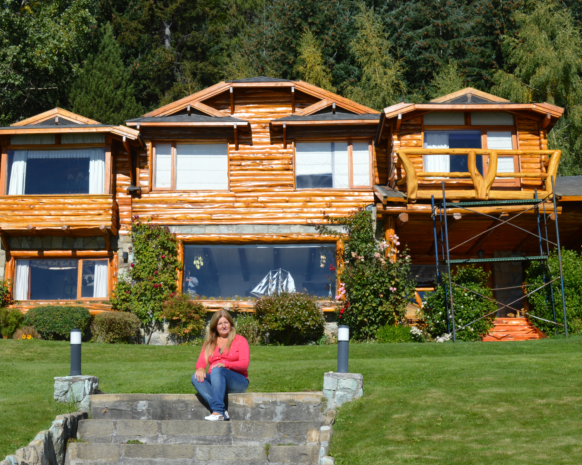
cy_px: 285
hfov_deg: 37.3
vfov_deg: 30.1
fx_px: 861
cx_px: 267
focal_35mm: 50
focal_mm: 24
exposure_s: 1/320
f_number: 9
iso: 100
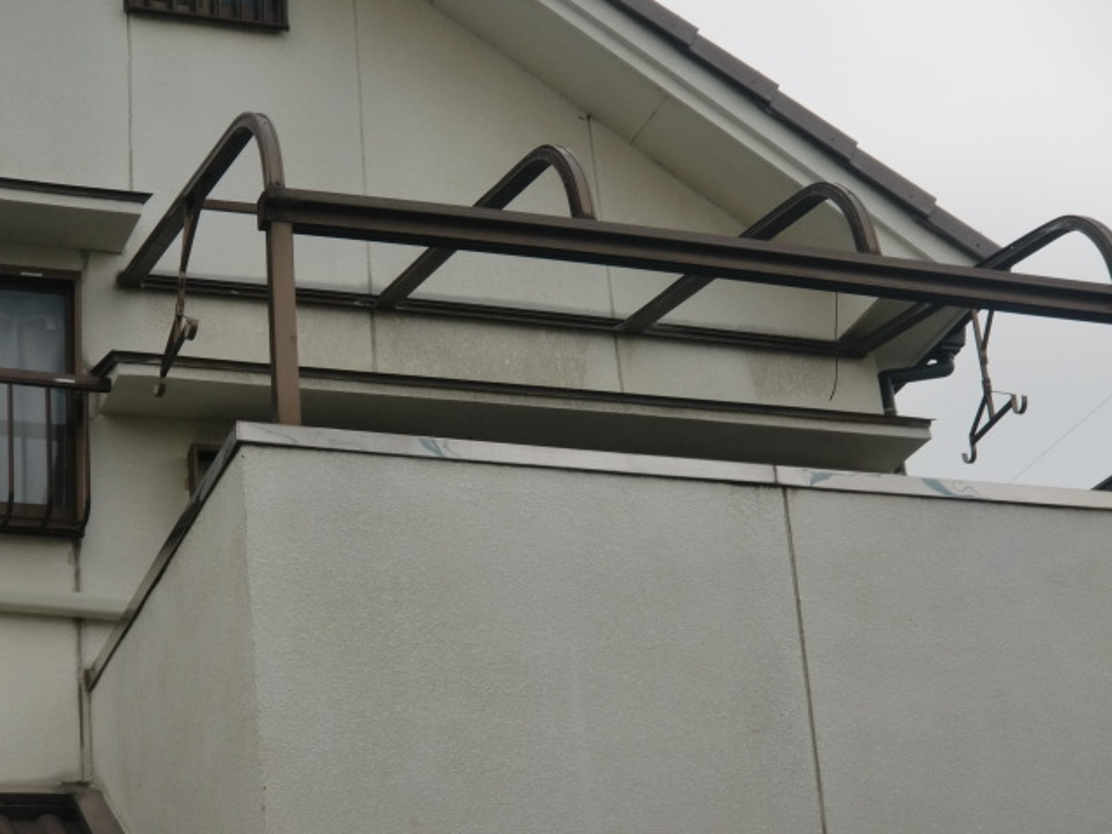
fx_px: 2795
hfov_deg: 22.5
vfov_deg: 17.0
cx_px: 556
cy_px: 417
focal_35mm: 87
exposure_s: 1/125
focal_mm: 15.28
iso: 64
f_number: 4.9
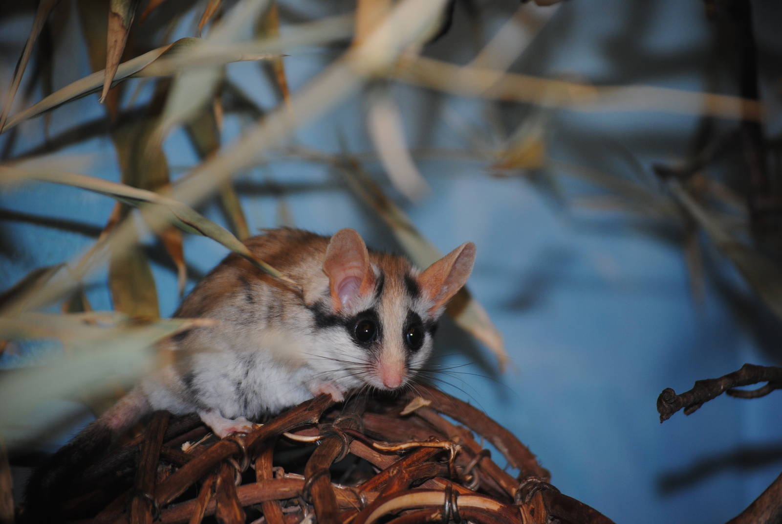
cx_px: 391
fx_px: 2936
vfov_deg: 10.2
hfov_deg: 15.2
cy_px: 262
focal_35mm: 135
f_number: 4.5
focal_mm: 90
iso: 200
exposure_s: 1/60
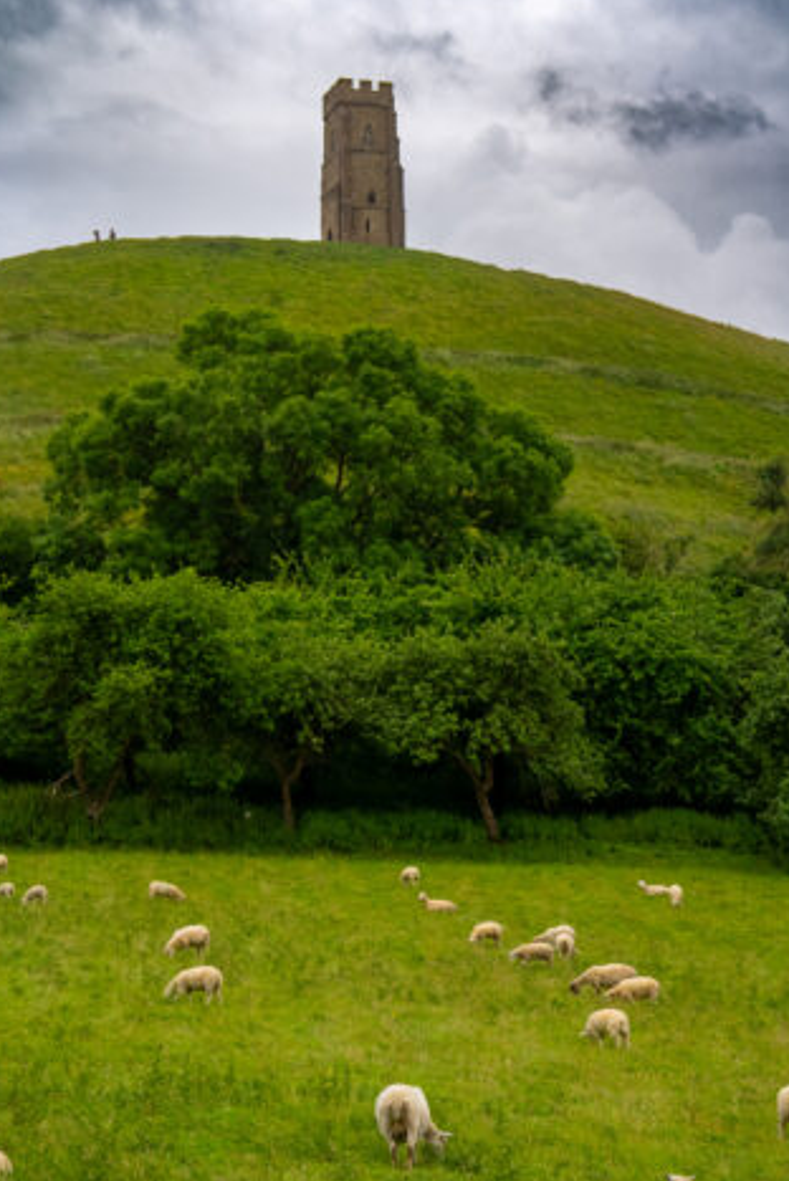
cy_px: 597
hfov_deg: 19.0
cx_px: 393
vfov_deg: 28.1
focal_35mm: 72
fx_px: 2363
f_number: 8
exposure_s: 1/50
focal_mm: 70
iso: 400
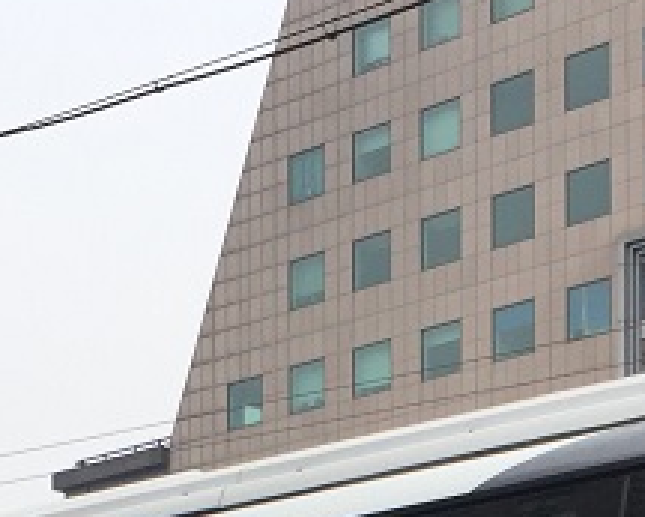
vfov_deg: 10.8
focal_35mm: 131
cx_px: 320
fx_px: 2502
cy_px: 1028
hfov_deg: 14.7
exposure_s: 1/1582
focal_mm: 4.15
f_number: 2.2
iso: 32
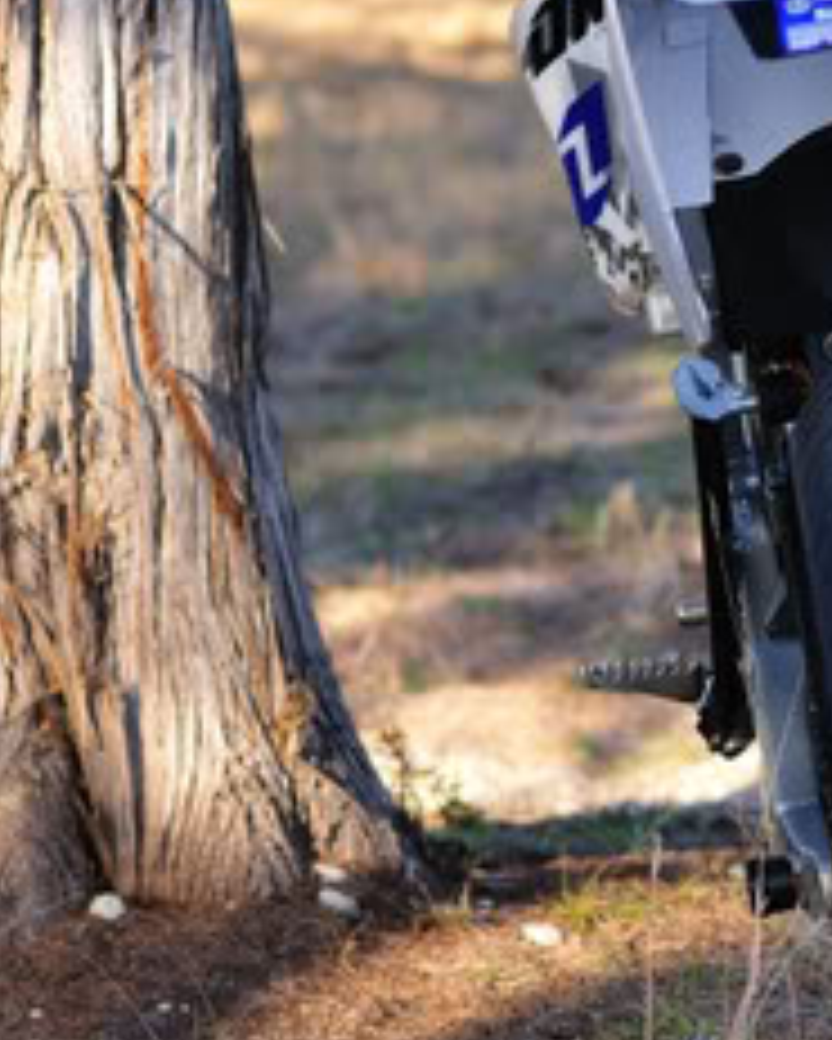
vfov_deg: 9.9
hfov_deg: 7.9
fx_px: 5998
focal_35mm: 195
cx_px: 807
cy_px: 369
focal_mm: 50
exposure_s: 1/320
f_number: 2.8
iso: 200
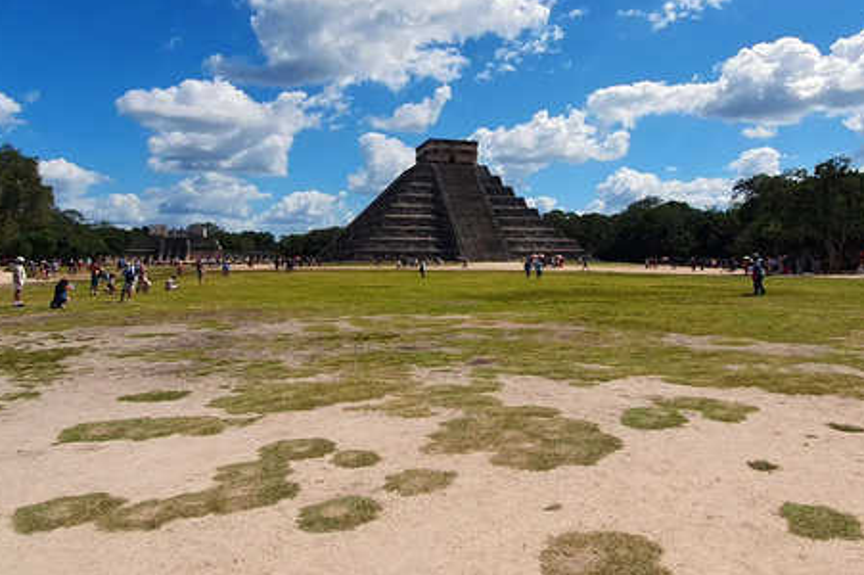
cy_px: 217
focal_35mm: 24
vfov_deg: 52.5
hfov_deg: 73.6
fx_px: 576
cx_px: 477
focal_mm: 1.8
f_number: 2.2
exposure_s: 1/2408
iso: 50
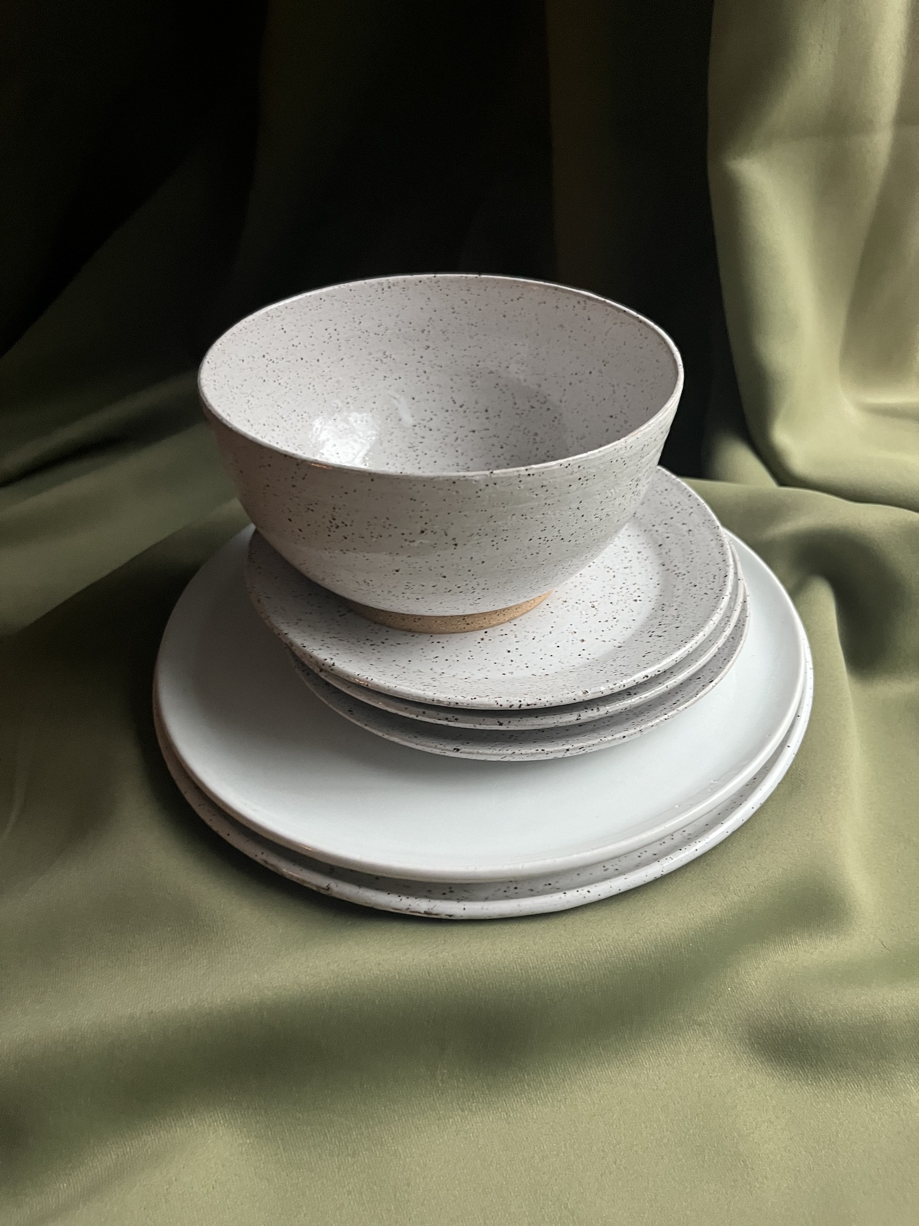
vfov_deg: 67.3
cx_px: 460
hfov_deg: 53.1
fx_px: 920
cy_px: 613
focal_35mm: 26
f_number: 1.6
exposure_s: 1/40
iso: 400
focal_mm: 5.1
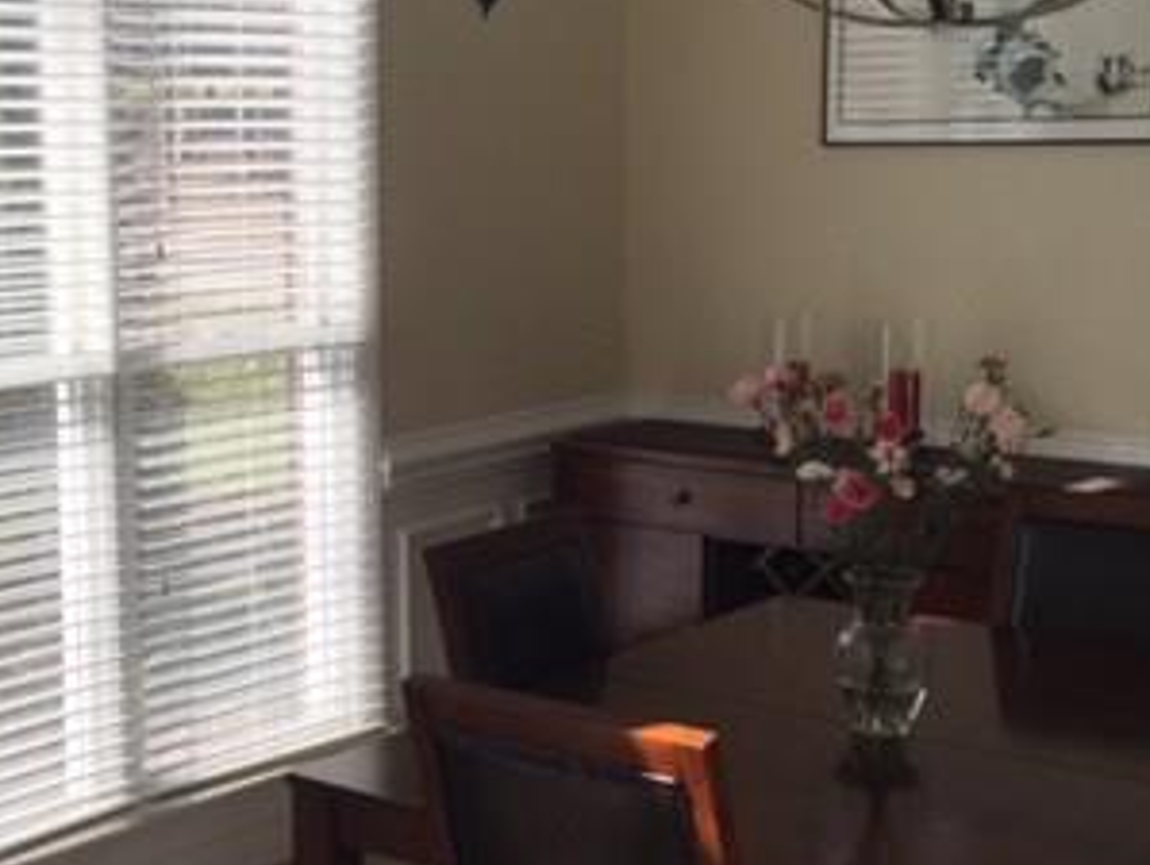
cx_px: 273
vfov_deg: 23.7
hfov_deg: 30.6
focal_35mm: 62
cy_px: 411
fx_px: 2062
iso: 32
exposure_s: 1/482
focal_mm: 4.15
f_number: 2.2
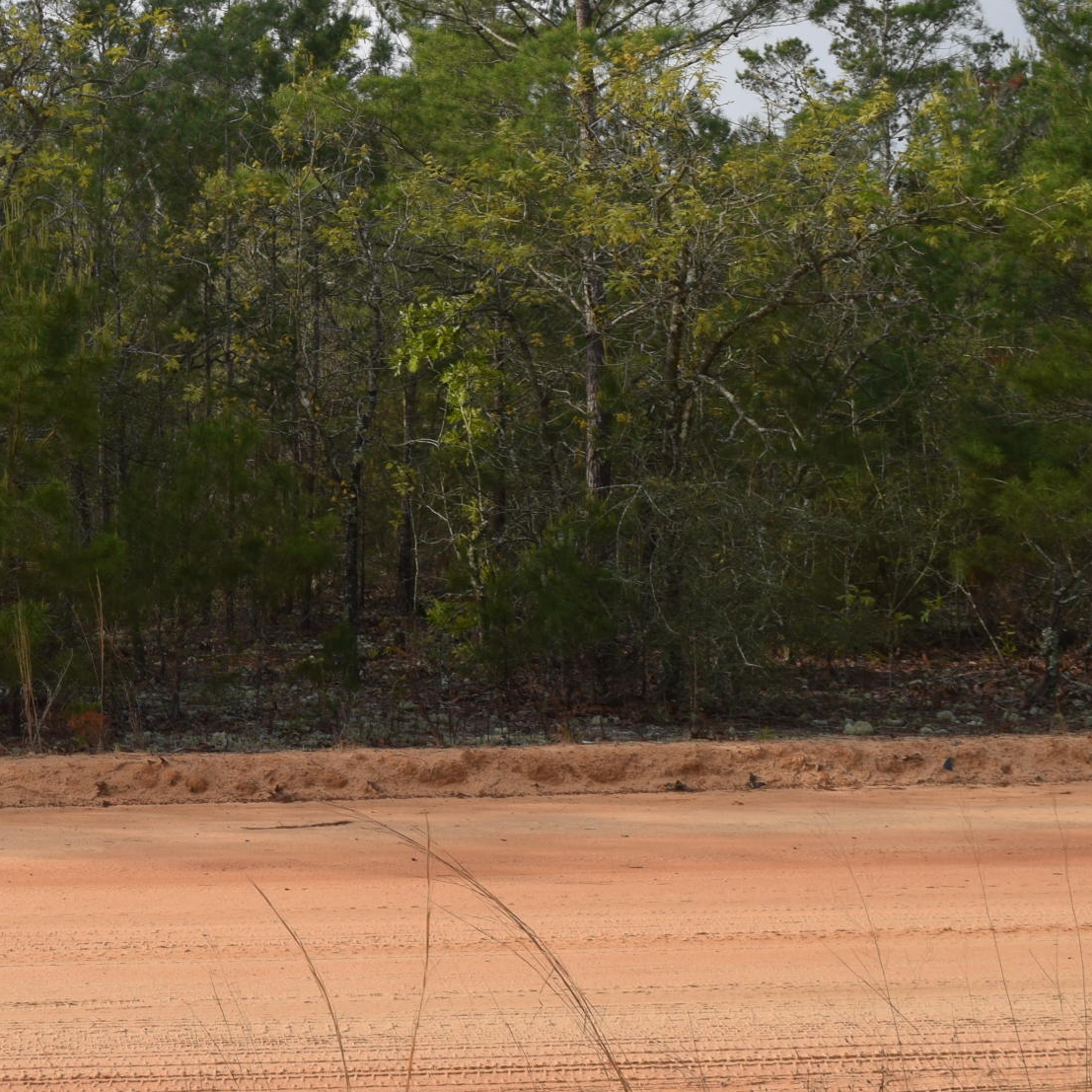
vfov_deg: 22.4
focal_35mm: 76
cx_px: -239
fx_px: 2712
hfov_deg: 21.1
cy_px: 214
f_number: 8
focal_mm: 22
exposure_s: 1/200
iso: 100
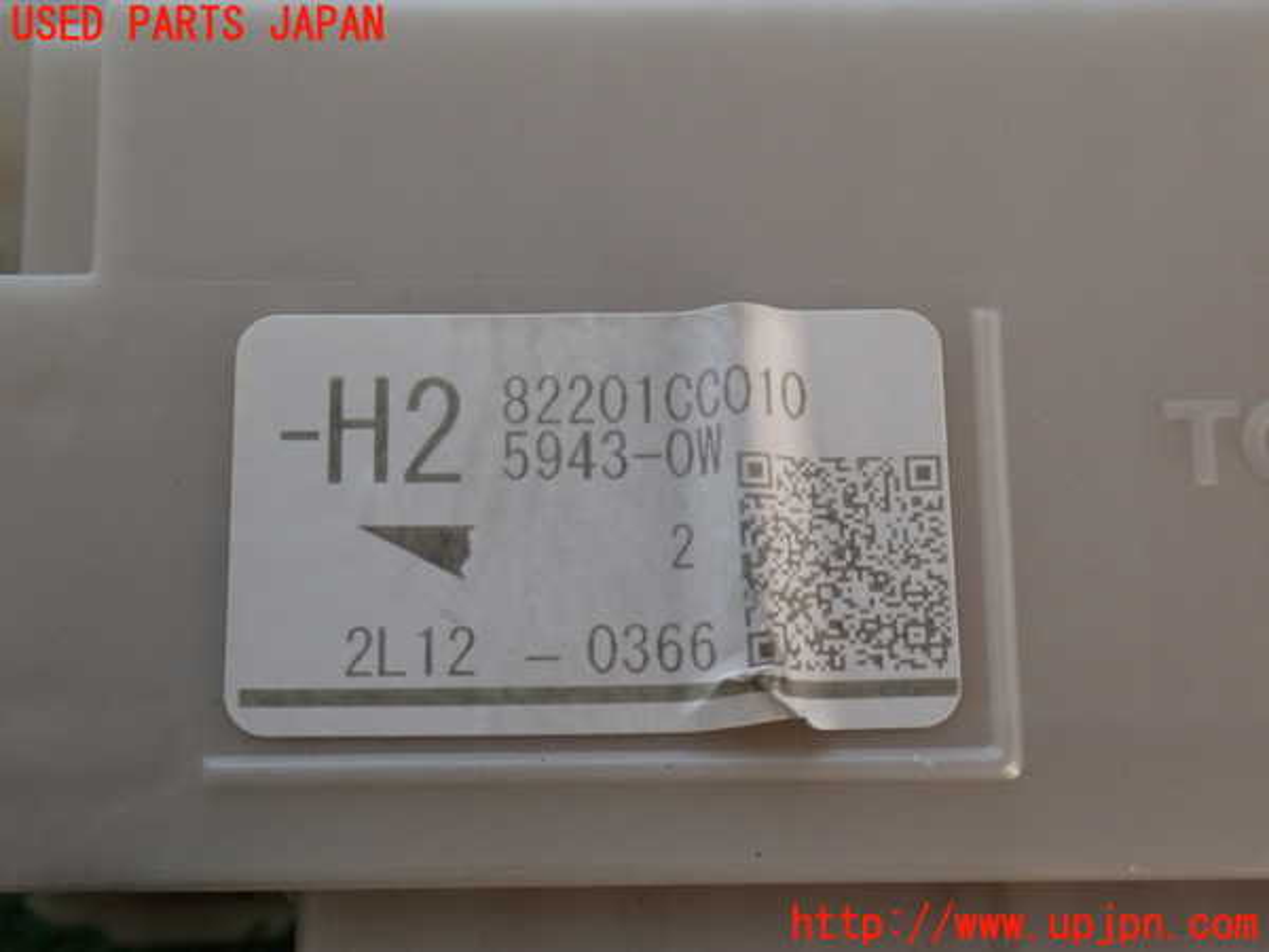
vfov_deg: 27.0
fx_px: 1980
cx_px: 634
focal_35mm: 54
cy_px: 476
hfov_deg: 35.5
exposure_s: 1/50
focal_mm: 9.65
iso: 320
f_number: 3.3
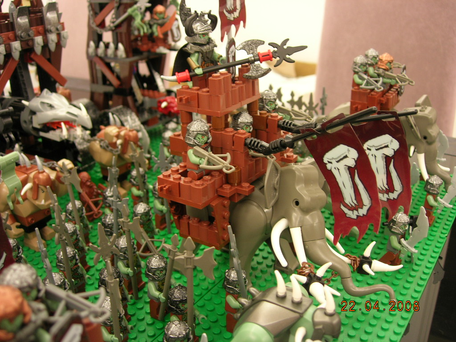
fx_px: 501
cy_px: 171
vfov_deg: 37.7
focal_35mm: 38
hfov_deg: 49.0
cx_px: 228
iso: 64
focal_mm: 7.8
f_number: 2.8
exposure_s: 1/5.6
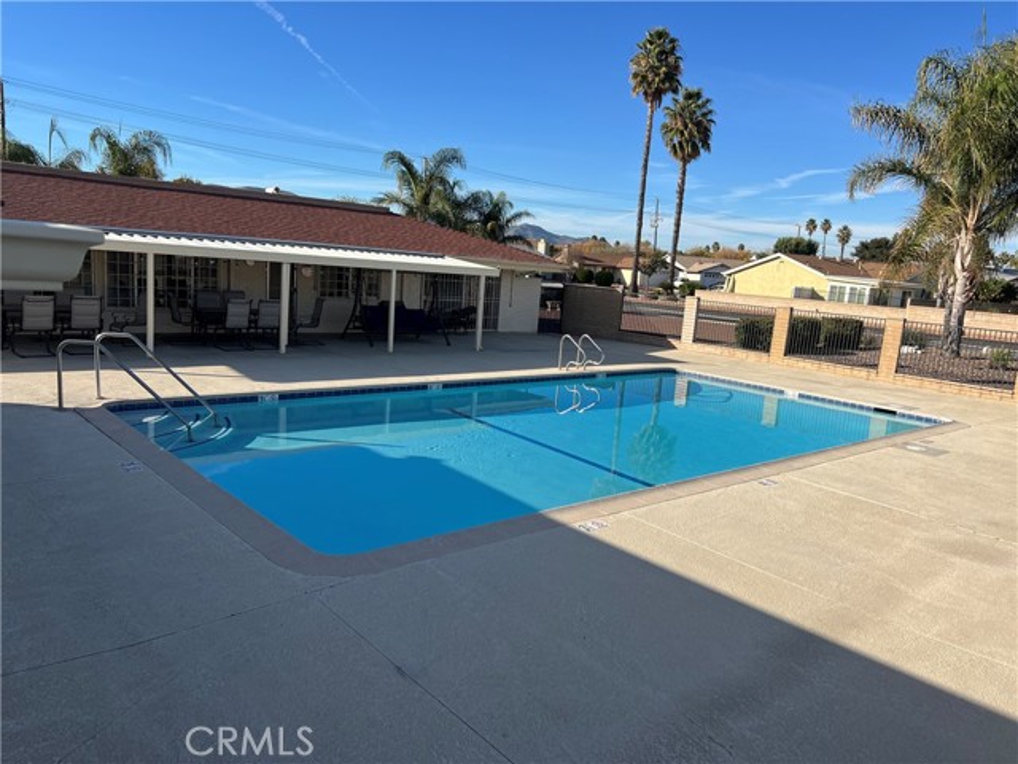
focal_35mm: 26
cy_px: 382
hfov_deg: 67.3
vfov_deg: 53.1
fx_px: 765
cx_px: 509
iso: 50
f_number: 1.5
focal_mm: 5.7
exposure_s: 1/3704
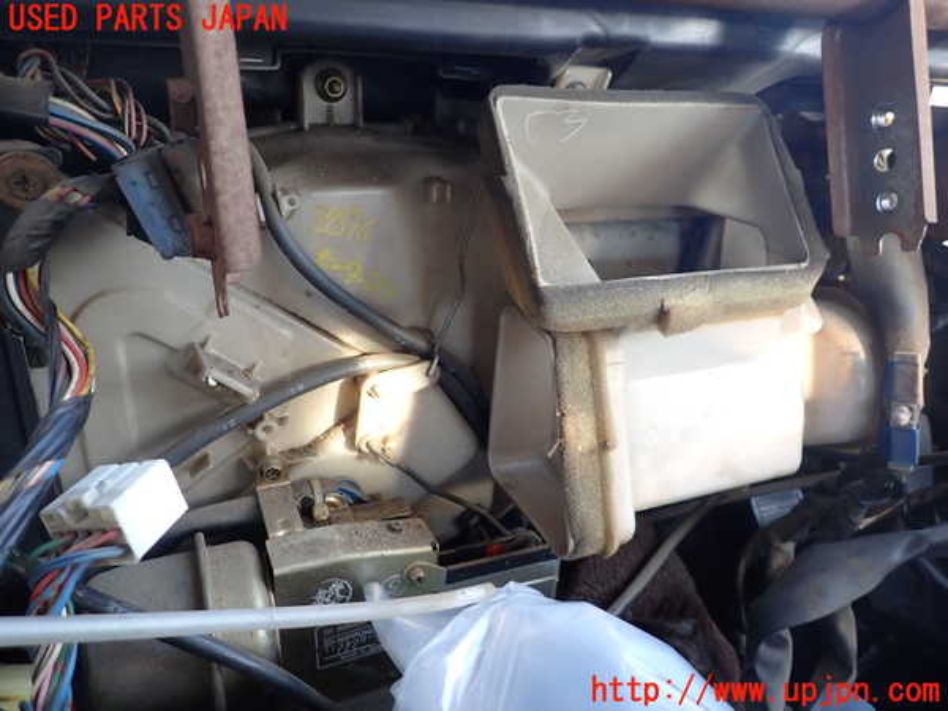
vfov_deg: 54.9
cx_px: 474
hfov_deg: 69.4
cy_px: 356
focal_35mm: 25
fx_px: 685
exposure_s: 1/100
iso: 200
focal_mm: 4.5
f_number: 2
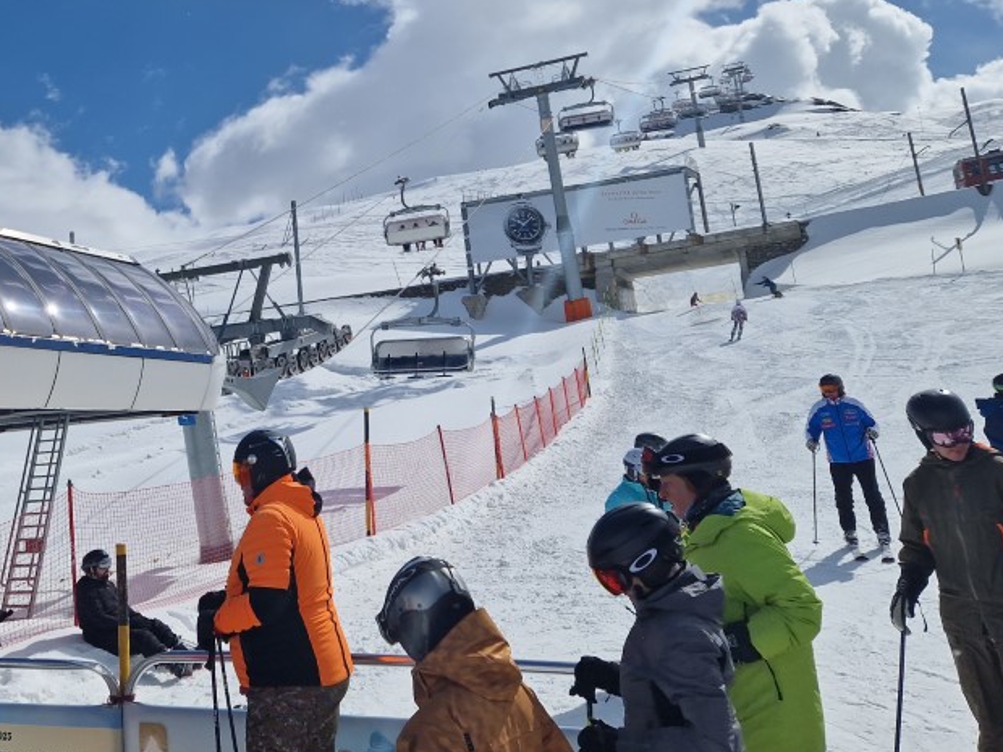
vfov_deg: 36.9
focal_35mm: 38
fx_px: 1101
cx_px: 243
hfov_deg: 47.1
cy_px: 201
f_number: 1.8
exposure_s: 1/8832
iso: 50
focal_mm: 5.4
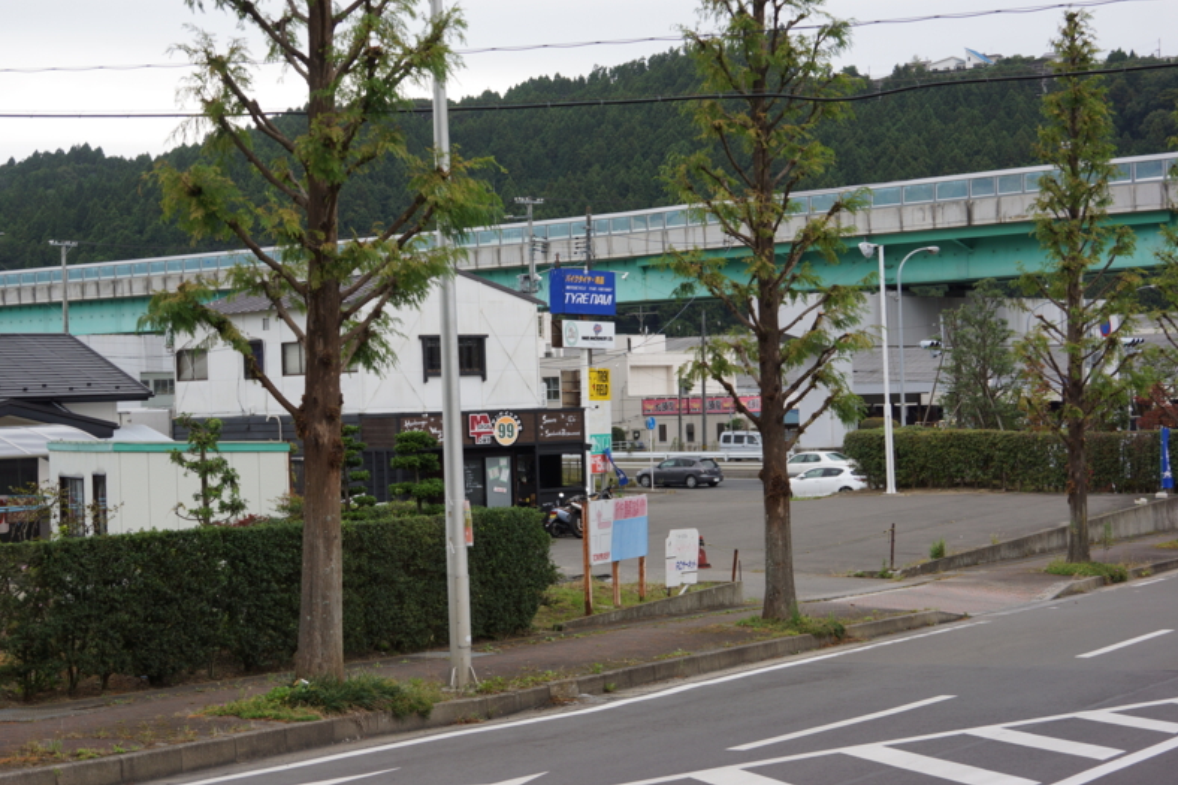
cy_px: 388
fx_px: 2126
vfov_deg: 20.9
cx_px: 586
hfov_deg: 31.0
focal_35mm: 65
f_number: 6.3
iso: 100
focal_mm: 43
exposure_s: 1/125
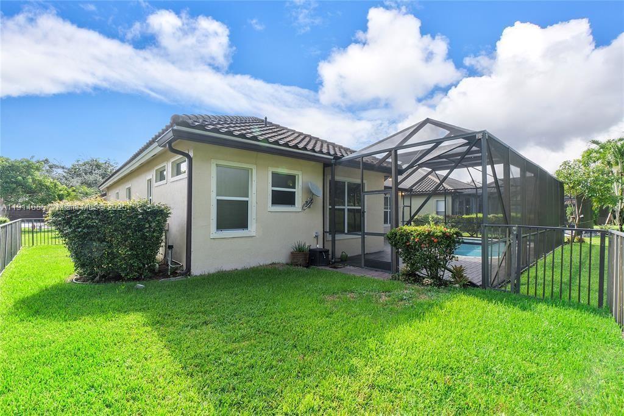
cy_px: 208
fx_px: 260
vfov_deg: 77.3
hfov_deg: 100.4
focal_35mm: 15
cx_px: 312
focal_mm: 10
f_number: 11
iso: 100
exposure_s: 1/60
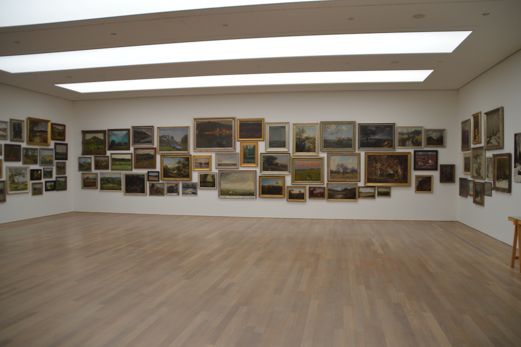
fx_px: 390
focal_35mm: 27
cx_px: 260
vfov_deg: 47.8
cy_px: 174
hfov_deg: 67.4
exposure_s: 1/60
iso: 400
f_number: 4
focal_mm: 18
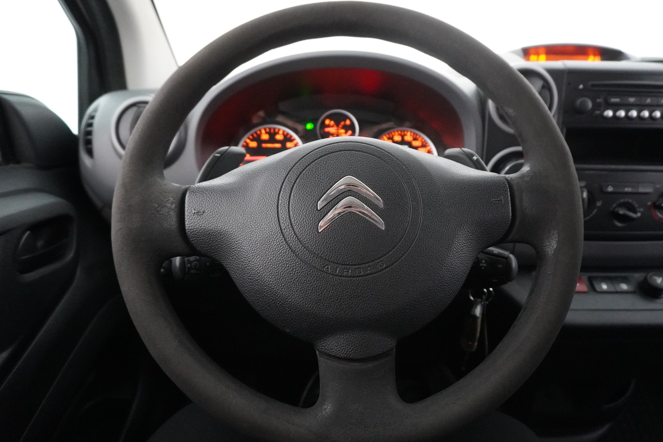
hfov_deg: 73.7
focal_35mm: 24
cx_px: 332
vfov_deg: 53.1
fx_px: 442
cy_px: 221
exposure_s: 1/60
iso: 5000
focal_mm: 16
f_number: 3.5
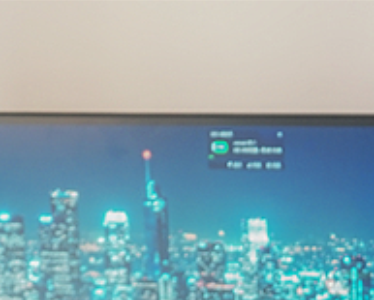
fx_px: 1740
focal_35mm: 157
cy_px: 628
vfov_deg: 9.2
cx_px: 426
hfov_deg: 12.0
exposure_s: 1/5
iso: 200
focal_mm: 33
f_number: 4
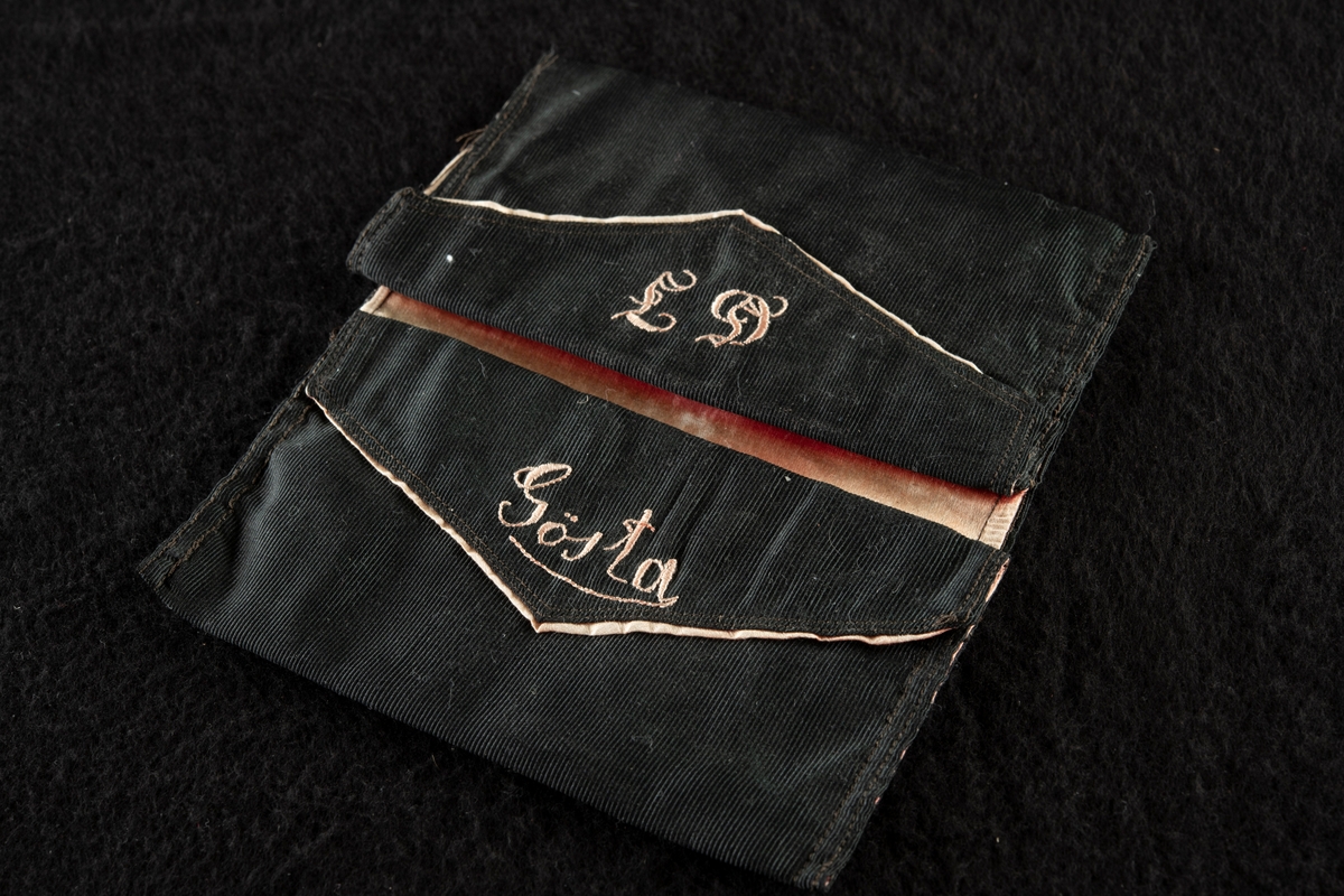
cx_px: 672
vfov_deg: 22.6
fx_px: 2240
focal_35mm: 60
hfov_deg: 33.4
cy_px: 448
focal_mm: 60
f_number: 13
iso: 200
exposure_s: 1/100
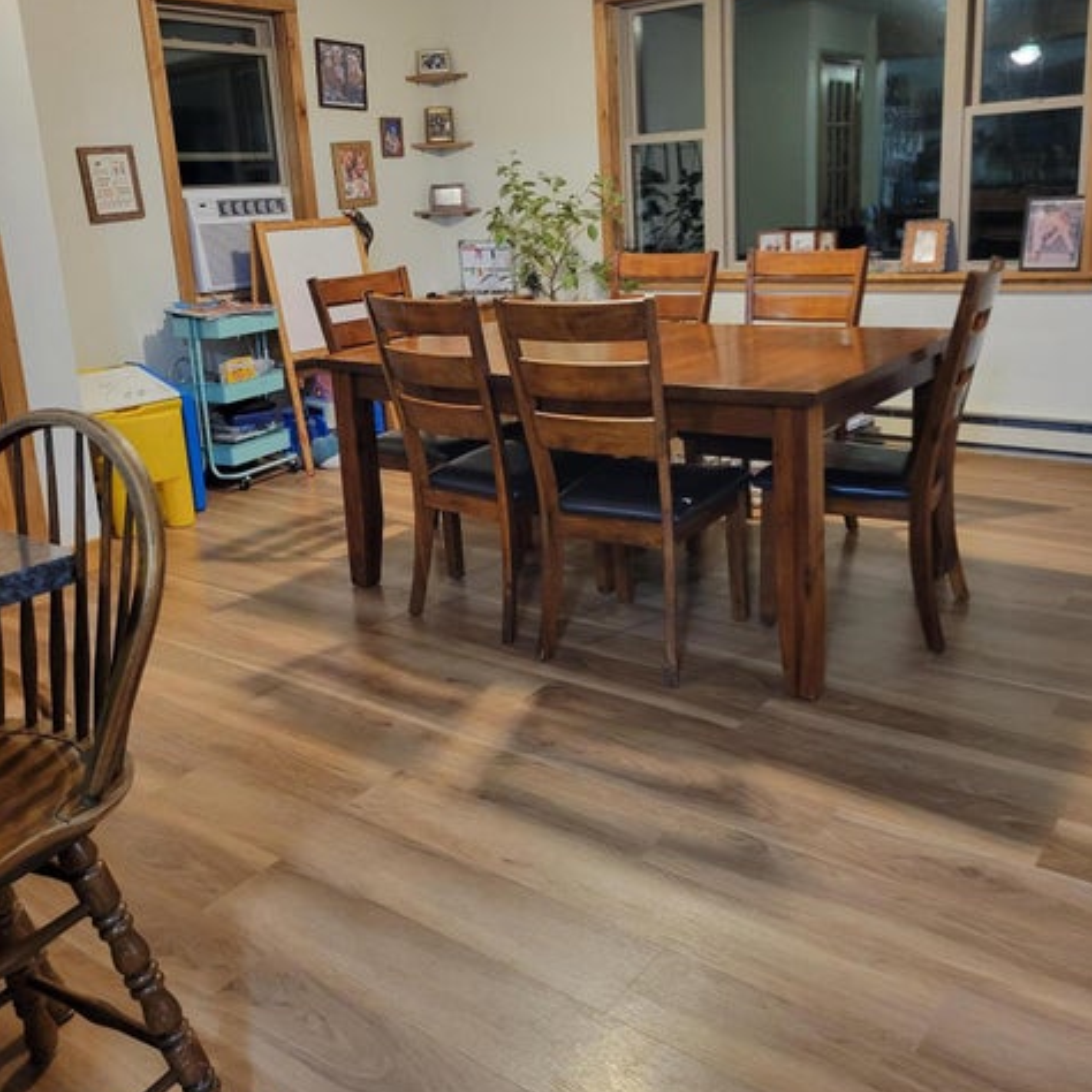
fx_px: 1106
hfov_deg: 52.5
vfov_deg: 52.3
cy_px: 456
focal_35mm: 31
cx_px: 551
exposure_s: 1/24
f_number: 1.8
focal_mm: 5.4
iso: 500
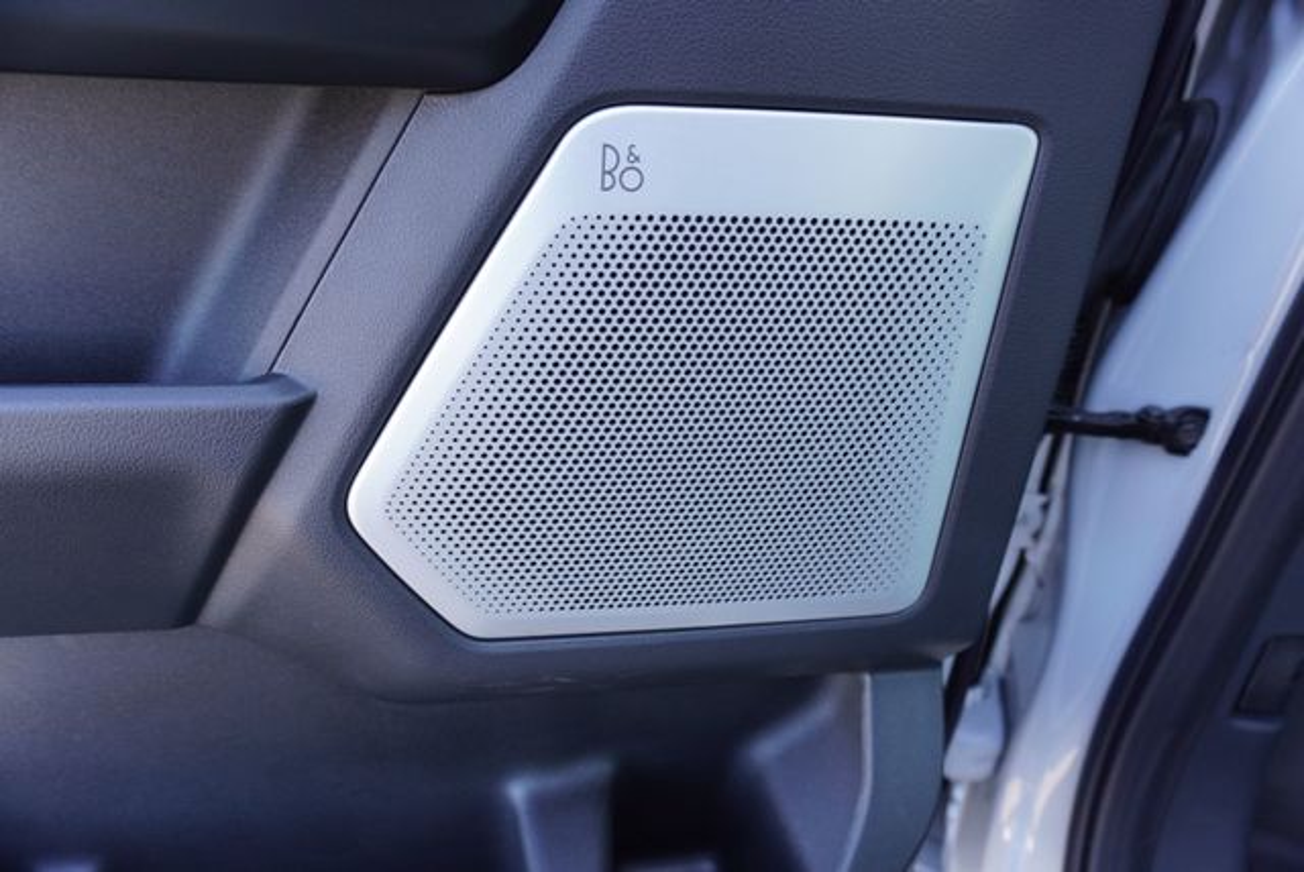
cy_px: 436
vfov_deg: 53.2
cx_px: 652
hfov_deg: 73.7
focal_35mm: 24
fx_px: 870
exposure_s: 1/60
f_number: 4
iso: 200
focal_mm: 16
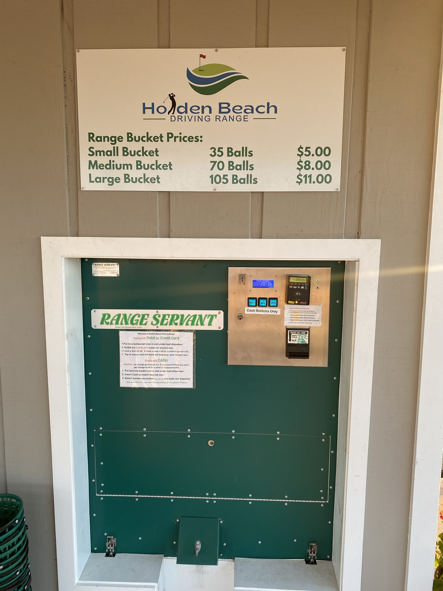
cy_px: 296
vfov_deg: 67.3
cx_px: 222
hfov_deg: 53.1
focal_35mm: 26
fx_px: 444
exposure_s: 1/121
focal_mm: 4.25
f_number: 1.8
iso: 50
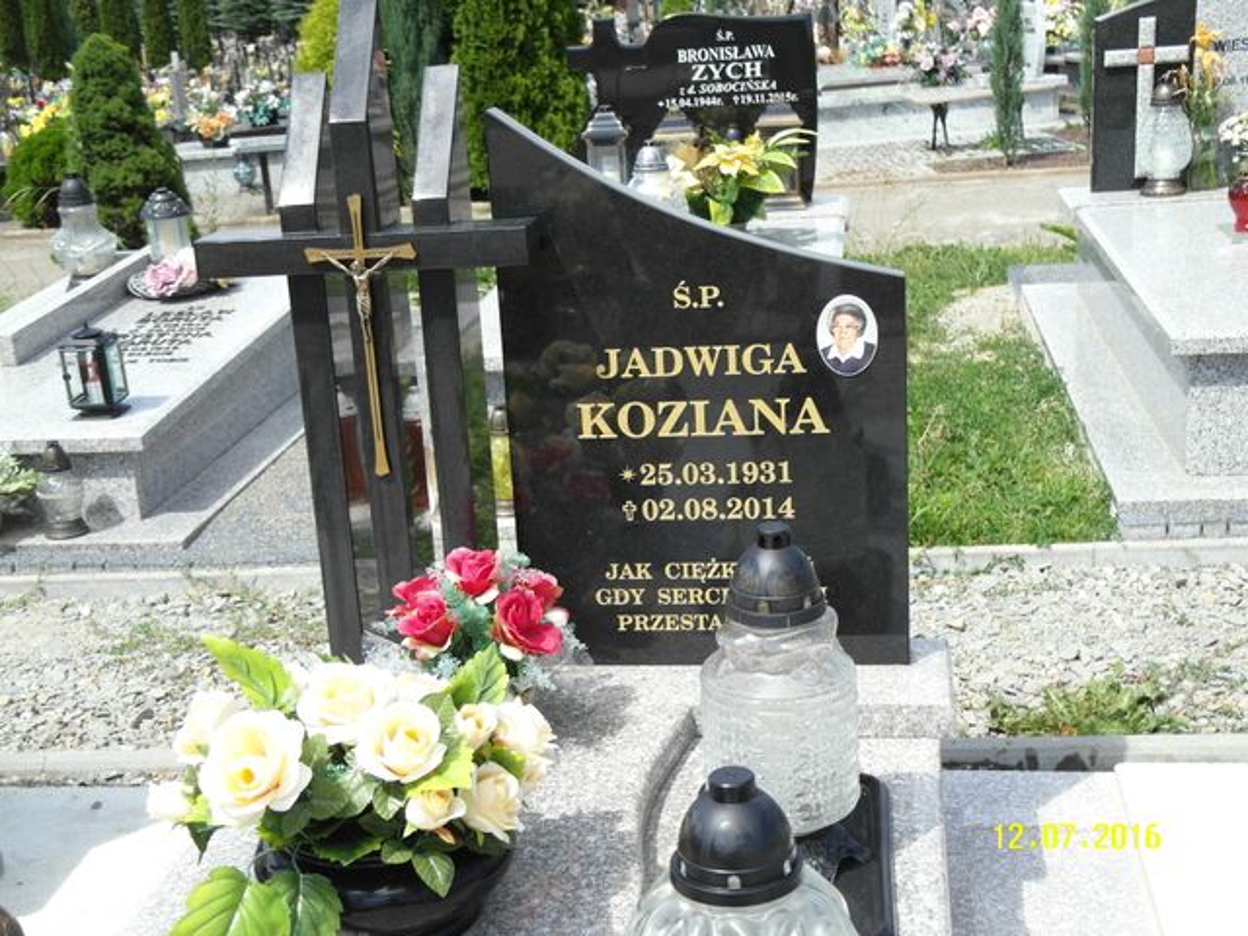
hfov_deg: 38.9
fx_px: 1767
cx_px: 624
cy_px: 468
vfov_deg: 29.7
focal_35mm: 49
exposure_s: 1/1500
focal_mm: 10.6
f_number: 2.4
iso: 80
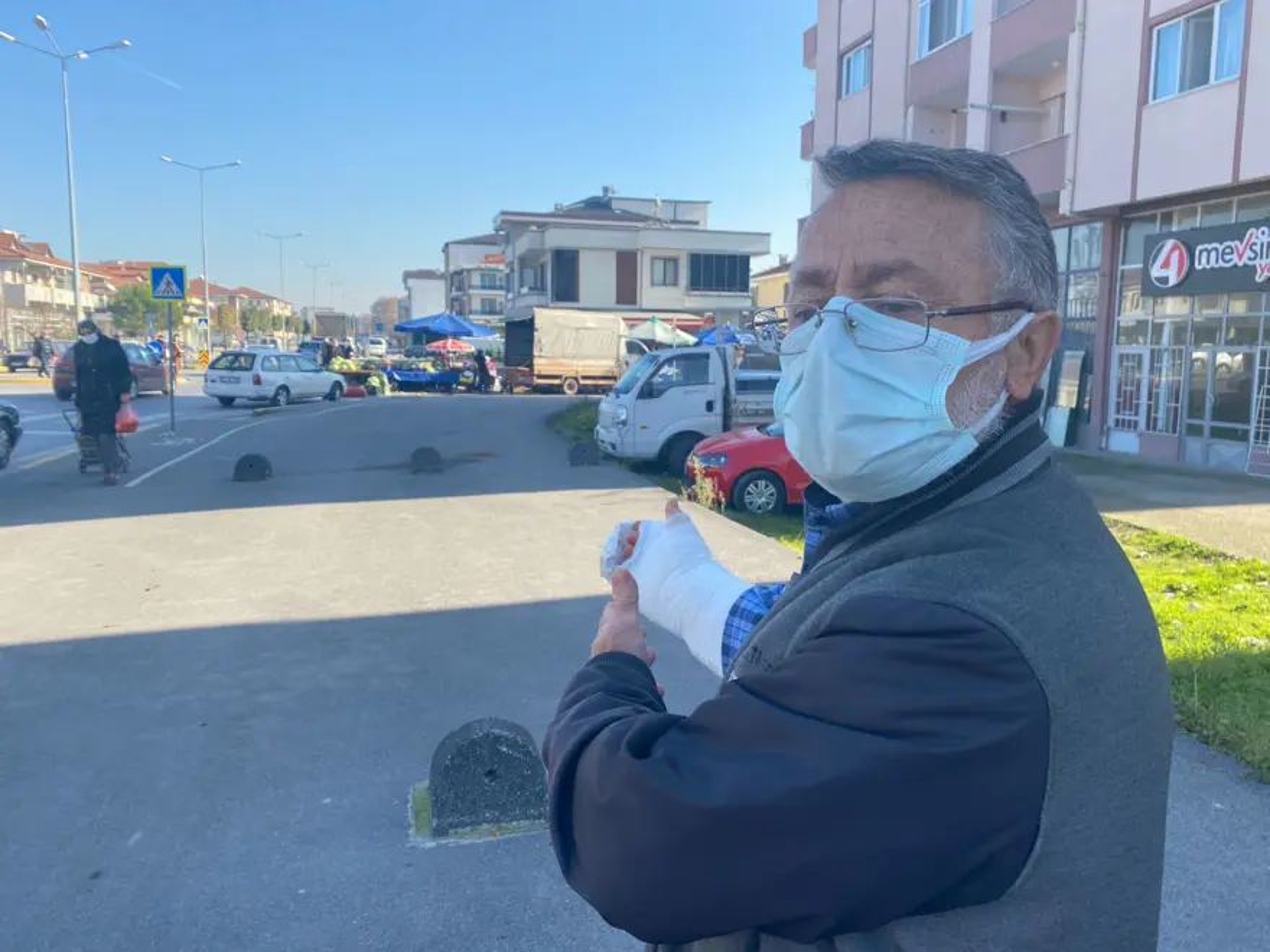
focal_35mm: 26
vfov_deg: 53.1
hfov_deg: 67.3
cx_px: 635
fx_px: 954
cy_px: 476
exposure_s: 1/919
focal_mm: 4.25
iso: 32
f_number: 1.8
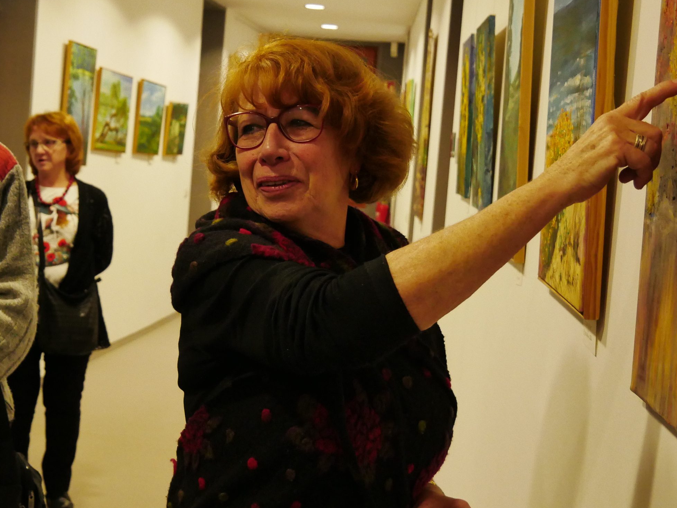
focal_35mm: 66
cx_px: 260
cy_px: 234
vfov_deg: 22.2
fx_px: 1291
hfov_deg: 29.3
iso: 2000
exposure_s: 1/60
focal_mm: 20
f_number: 4.1
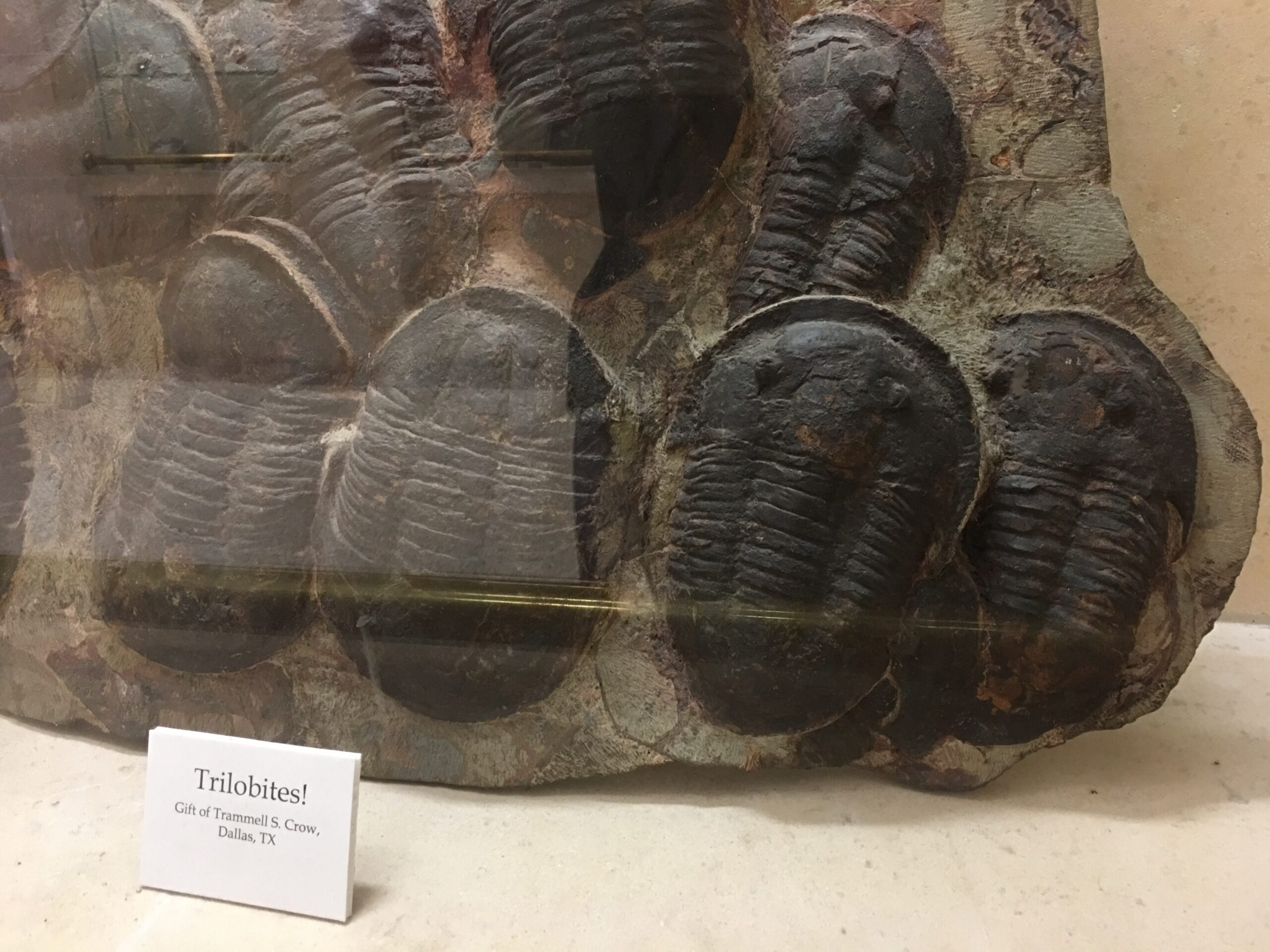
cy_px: 476
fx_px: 1064
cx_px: 635
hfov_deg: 61.7
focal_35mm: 29
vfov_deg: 48.2
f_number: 2.2
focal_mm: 4.15
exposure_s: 1/15
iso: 100
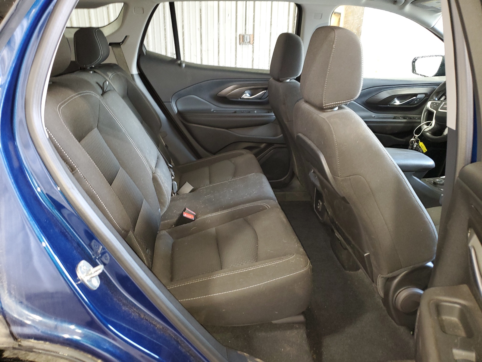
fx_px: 362
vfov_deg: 53.1
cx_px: 241
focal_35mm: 26
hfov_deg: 67.3
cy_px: 181
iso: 134
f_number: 1.5
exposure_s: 1/15
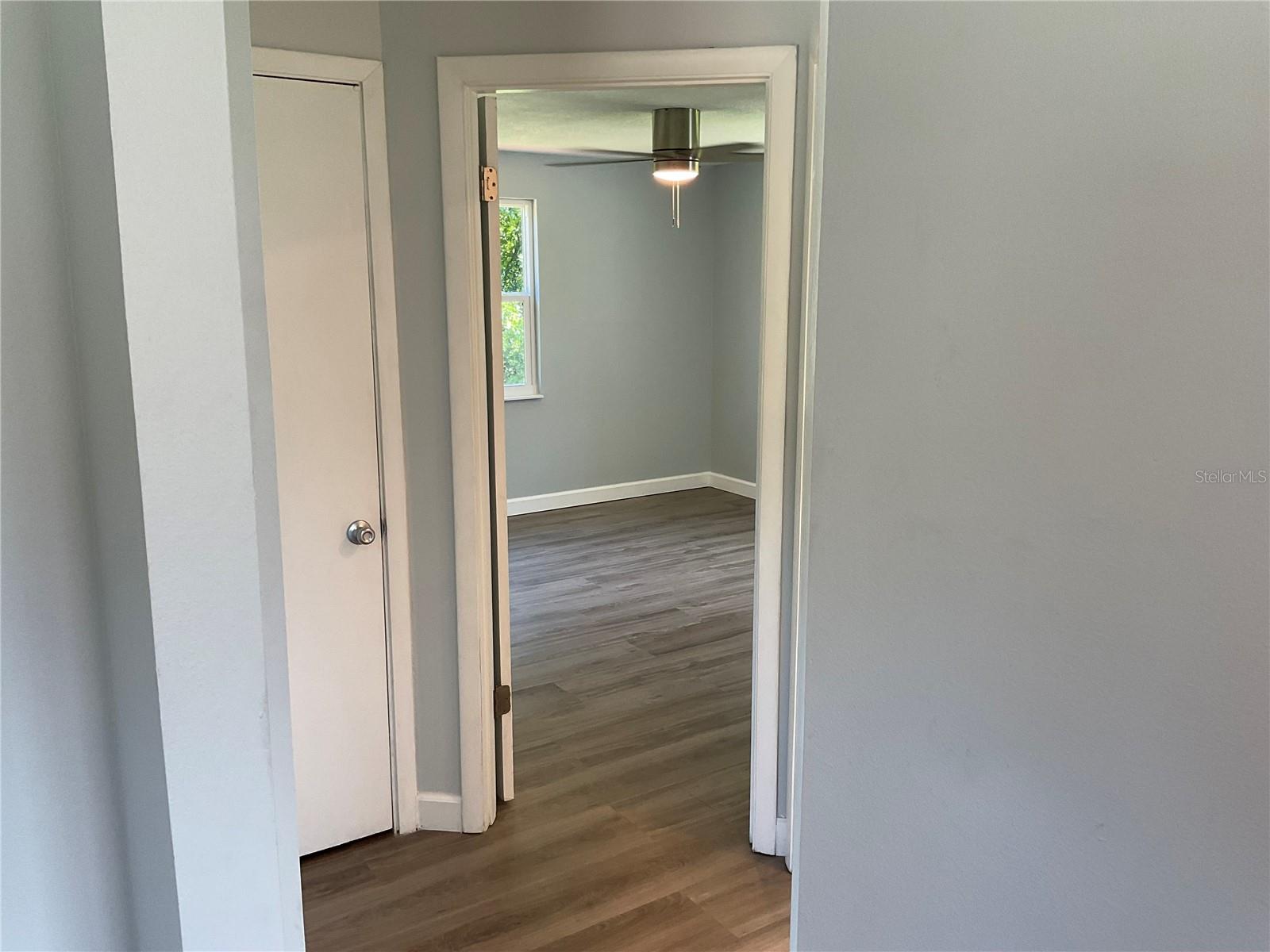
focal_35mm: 29
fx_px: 1064
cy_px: 476
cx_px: 635
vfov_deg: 48.2
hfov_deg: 61.7
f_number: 1.8
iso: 50
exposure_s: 1/60
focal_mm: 3
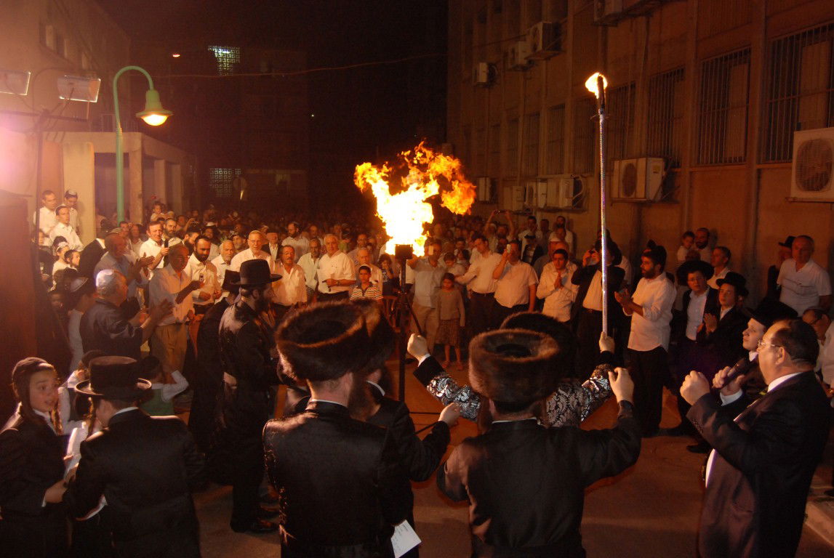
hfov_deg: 61.9
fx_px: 696
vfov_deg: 43.7
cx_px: 417
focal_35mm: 30
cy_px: 279
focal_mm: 20
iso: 800
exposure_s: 1/125
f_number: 5
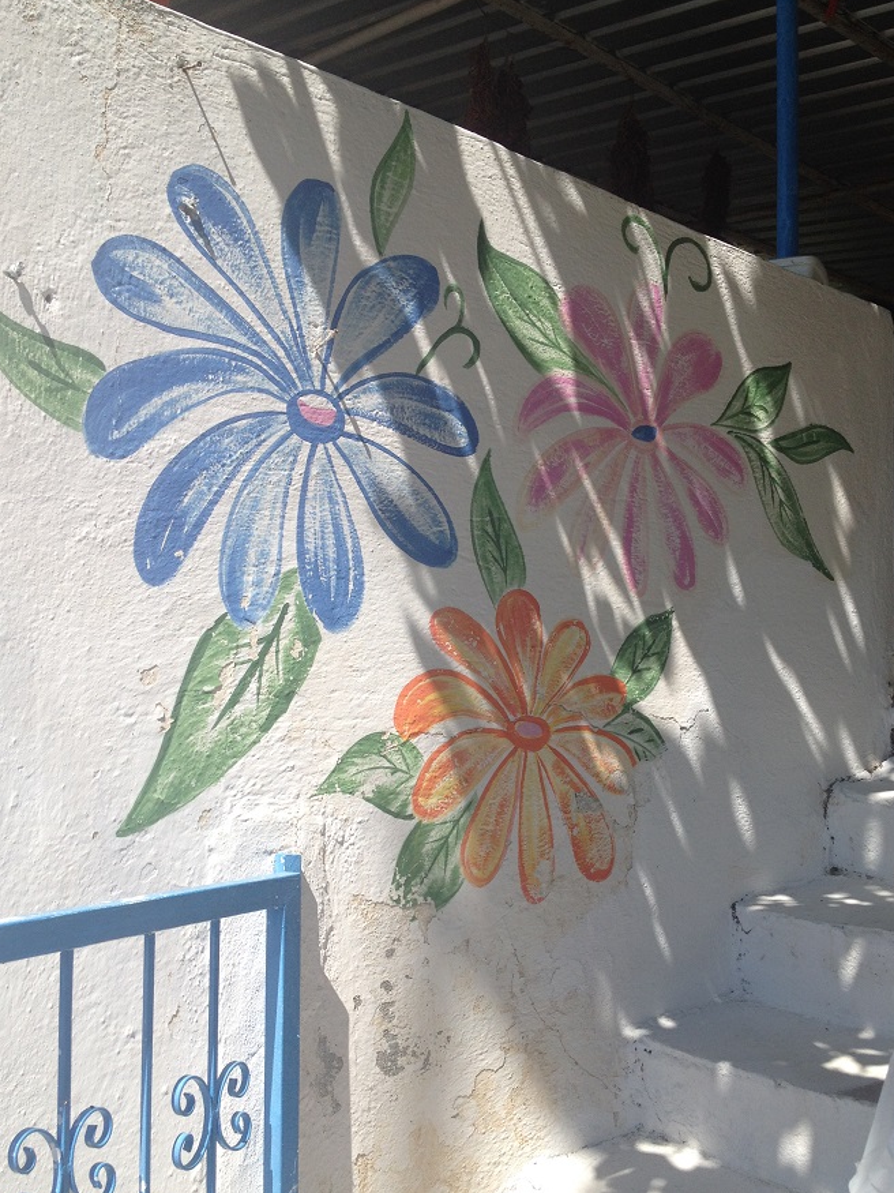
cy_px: 669
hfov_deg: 35.9
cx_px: 467
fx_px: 1378
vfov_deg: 46.7
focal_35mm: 40
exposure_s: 1/1672
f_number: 2.4
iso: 50
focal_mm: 4.28
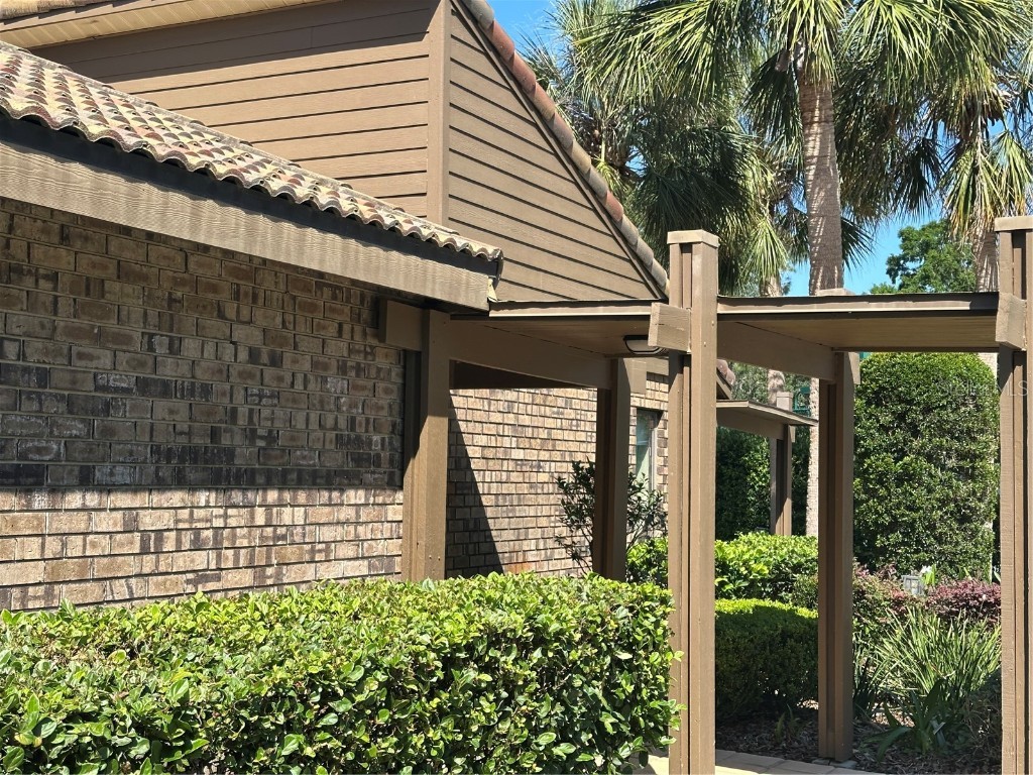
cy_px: 388
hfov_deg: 39.7
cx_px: 516
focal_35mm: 48
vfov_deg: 30.3
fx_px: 1432
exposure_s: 1/1639
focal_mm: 6.86
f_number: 1.78
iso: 64
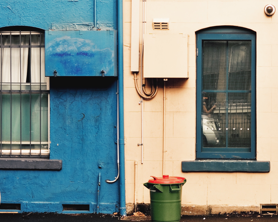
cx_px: 251
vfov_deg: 11.4
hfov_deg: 14.1
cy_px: 73
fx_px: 1111
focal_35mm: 135
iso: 400
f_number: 2.5
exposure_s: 1/800
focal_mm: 50
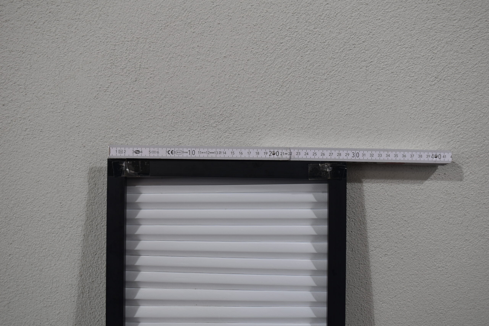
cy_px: 163
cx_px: 244
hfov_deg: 43.6
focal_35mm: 45
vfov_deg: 29.9
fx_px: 611
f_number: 5.6
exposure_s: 1/125
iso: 200
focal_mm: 30
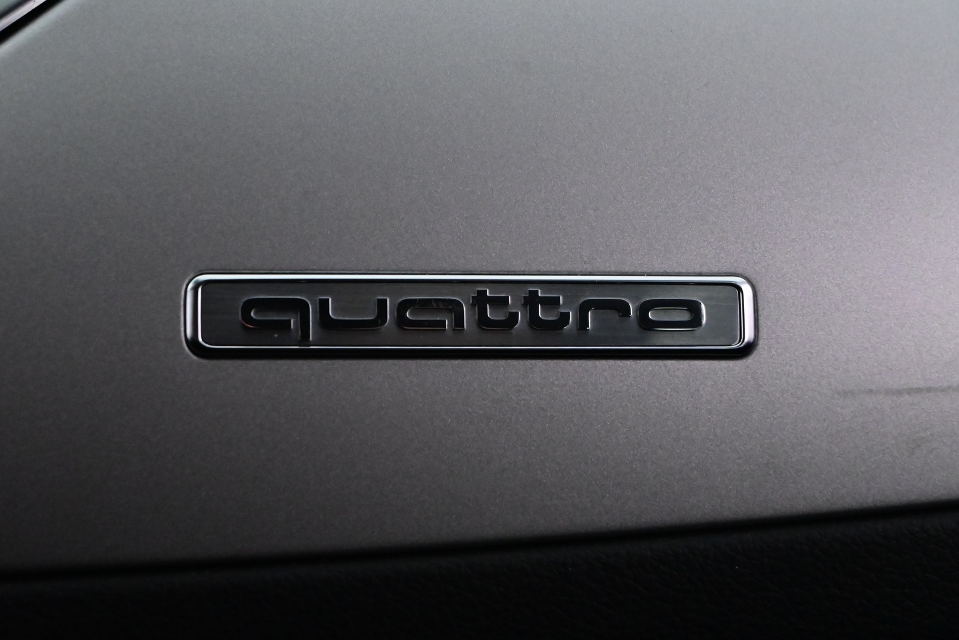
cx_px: 480
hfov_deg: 27.0
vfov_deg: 18.2
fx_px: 1998
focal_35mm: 75
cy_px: 320
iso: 5600
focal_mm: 50
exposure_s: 1/60
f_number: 6.3
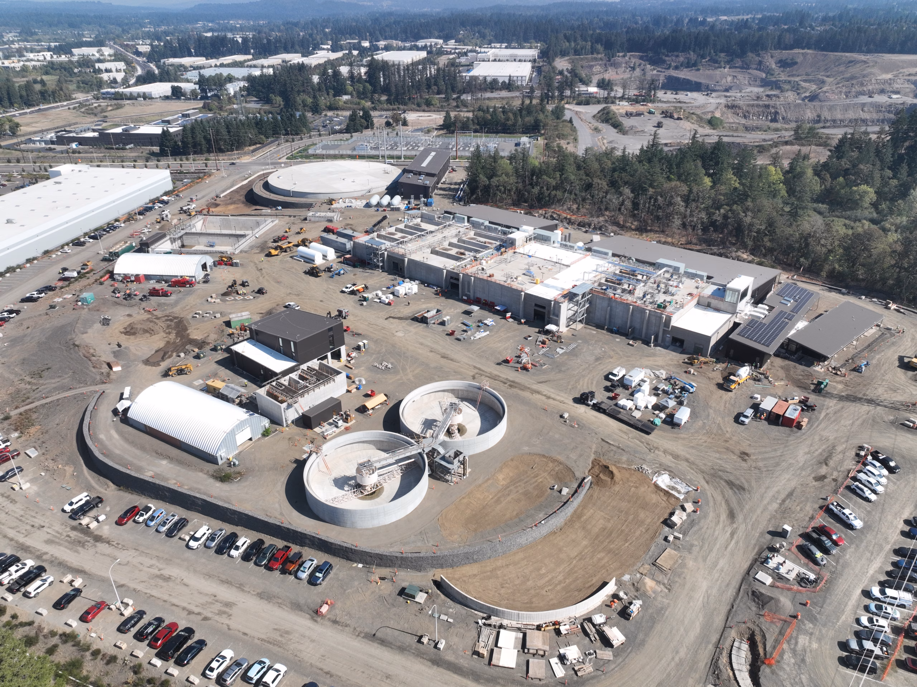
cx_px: 458
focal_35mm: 24
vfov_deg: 56.8
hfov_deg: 71.6
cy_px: 344
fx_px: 636
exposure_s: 1/2000
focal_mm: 12.29
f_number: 3.2
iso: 100
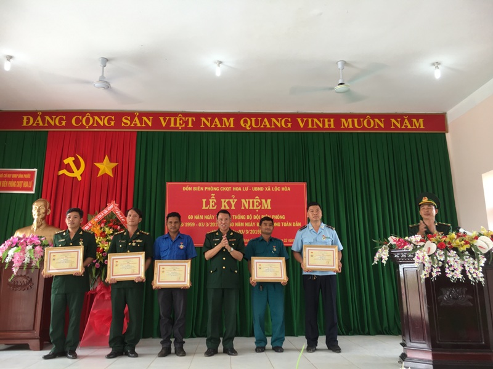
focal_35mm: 29
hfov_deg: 61.7
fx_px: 413
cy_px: 184
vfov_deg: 48.2
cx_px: 246
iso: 32
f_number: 2.2
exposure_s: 1/50
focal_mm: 4.15
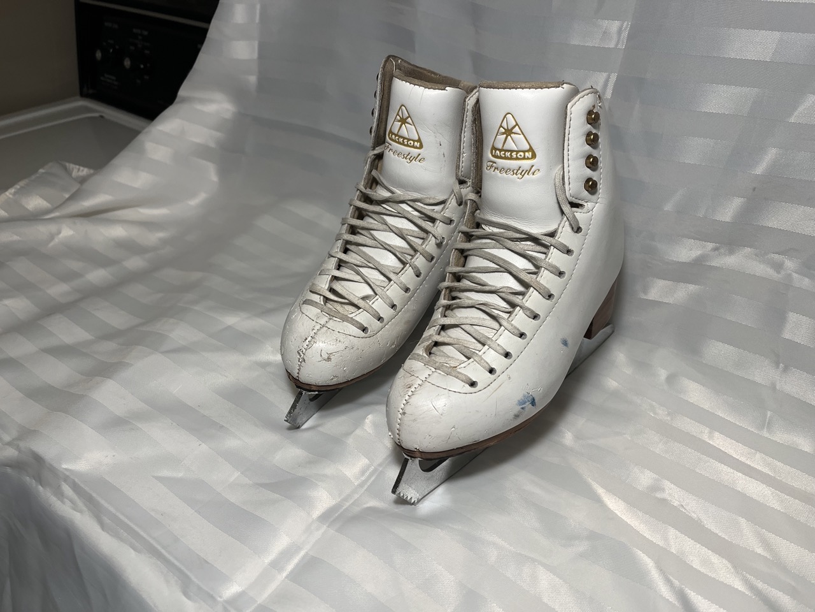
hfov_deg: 67.3
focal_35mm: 26
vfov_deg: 53.1
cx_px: 408
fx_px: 612
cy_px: 306
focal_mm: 5.1
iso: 64
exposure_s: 1/120
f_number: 1.6
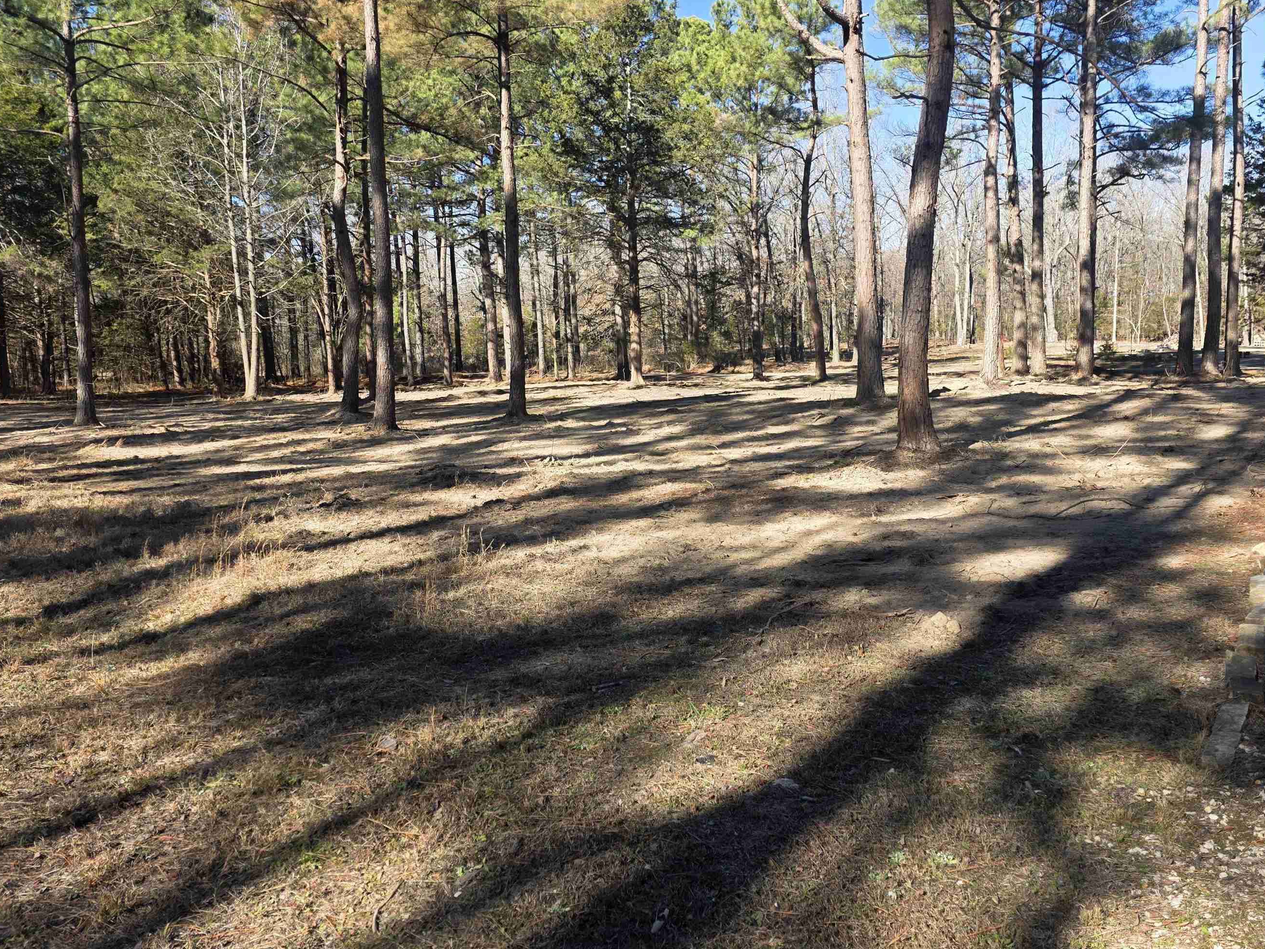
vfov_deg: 51.3
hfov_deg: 65.0
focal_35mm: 27
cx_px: 722
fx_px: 987
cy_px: 455
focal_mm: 6.3
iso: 80
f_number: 1.7
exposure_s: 1/1336
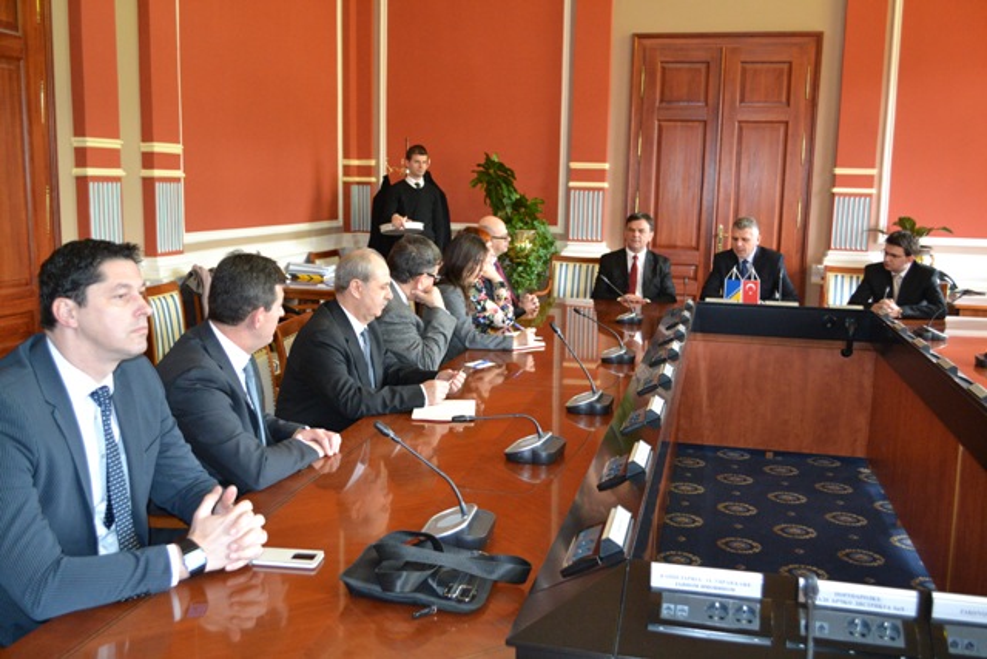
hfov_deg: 57.2
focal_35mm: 33
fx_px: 905
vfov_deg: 40.0
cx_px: 494
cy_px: 330
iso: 2200
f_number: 4
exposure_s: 1/60
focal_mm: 22
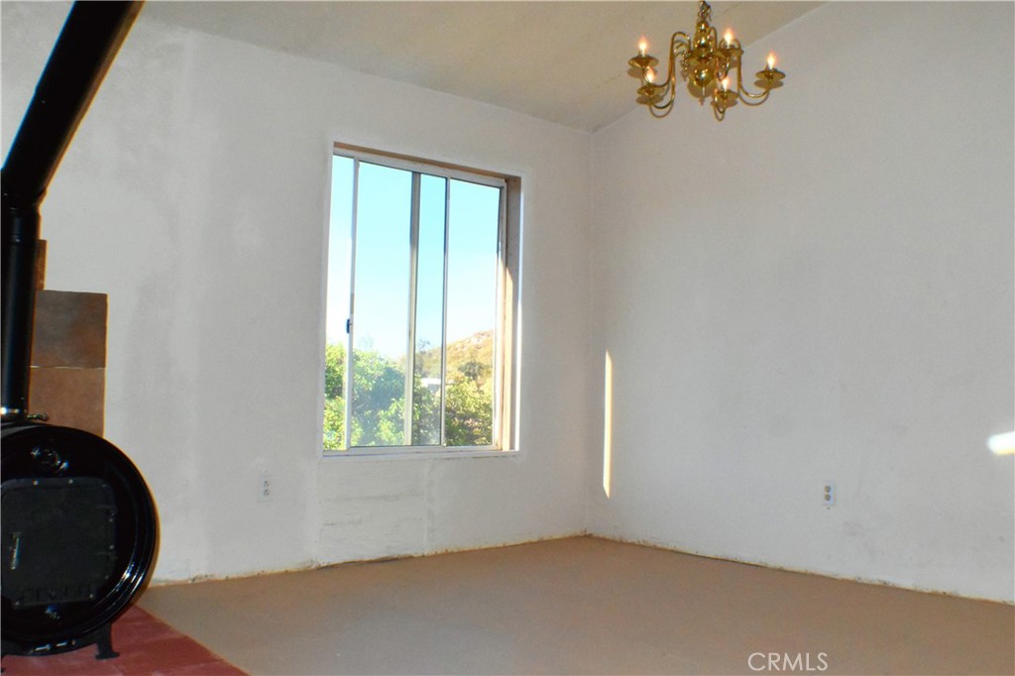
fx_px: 1184
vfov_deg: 31.9
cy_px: 338
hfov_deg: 46.4
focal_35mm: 42
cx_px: 508
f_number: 29
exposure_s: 1/200
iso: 5000
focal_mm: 28
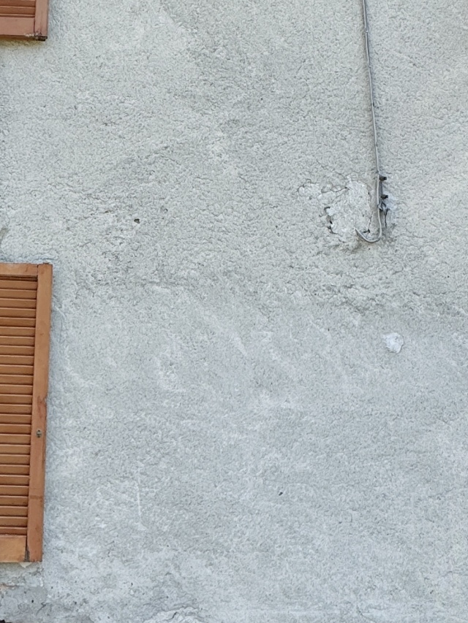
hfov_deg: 33.9
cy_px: 267
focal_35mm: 42
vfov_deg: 44.7
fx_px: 757
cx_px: 140
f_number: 2.2
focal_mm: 2.22
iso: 40
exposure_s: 1/675
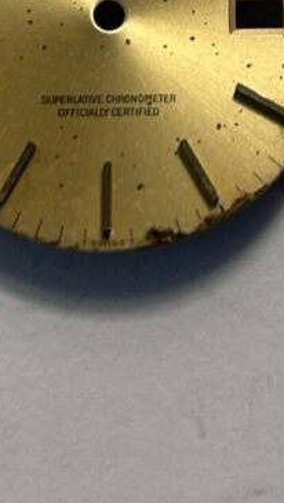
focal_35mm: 62
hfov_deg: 19.4
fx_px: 828
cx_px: 106
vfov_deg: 31.9
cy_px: 34
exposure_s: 1/139
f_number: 1.5
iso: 32
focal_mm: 5.7
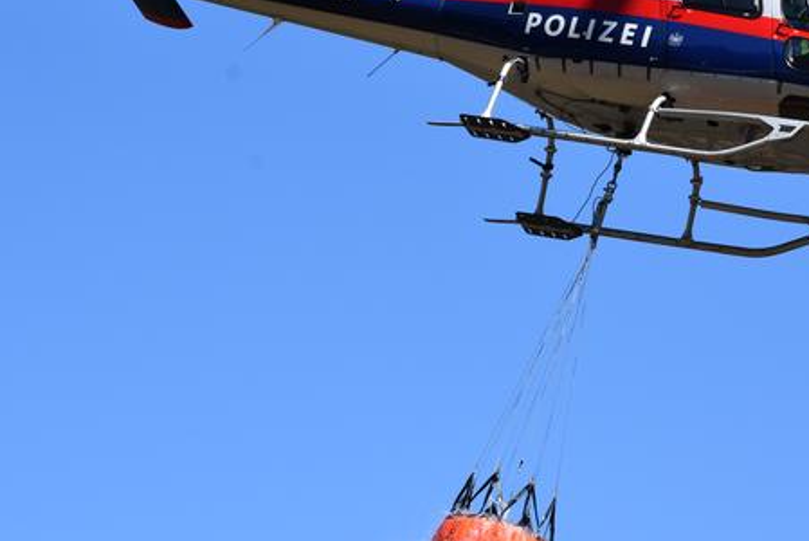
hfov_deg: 11.0
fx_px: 4205
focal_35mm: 187
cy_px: 261
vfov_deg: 7.4
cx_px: 459
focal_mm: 70
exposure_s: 1/500
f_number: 11
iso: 250
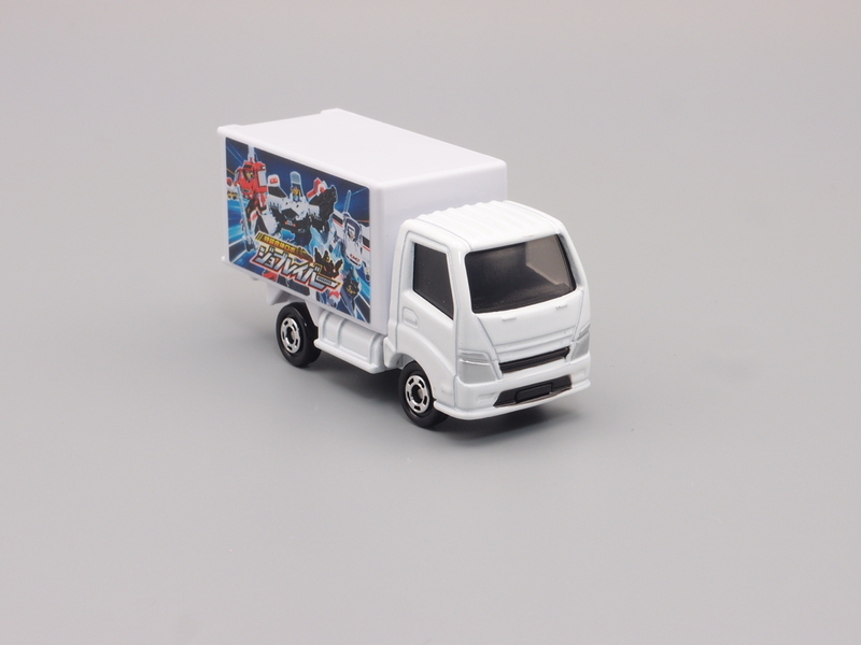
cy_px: 322
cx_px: 430
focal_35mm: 84
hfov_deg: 23.3
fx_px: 2089
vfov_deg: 17.6
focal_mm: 18.15
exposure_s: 1/5
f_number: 8
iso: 100
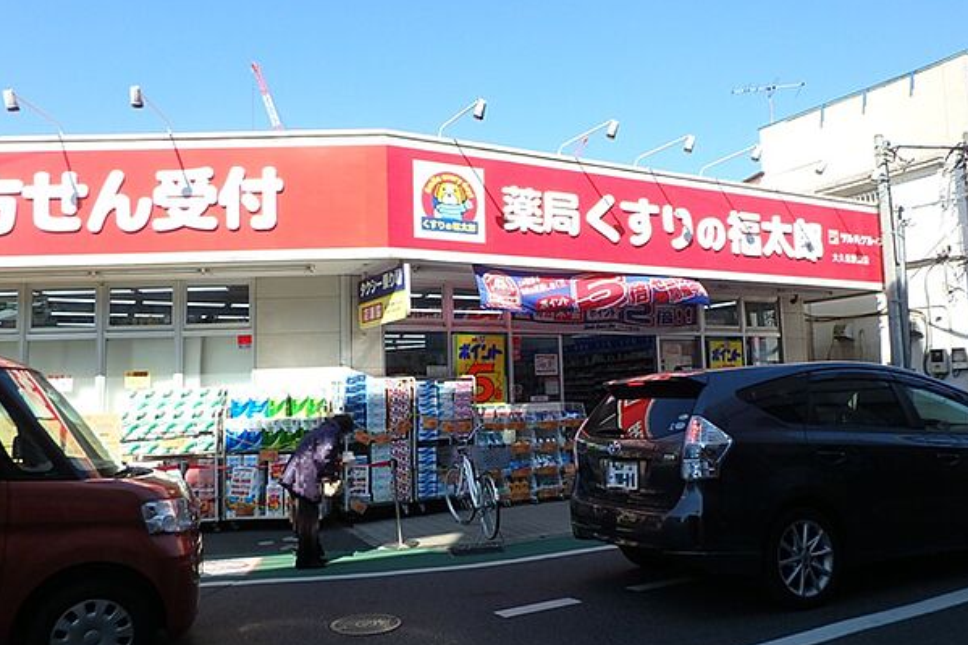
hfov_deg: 65.5
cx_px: 495
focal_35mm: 28
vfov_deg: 46.4
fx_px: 753
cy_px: 342
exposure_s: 1/500
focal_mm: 4.7
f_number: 4.3
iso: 125
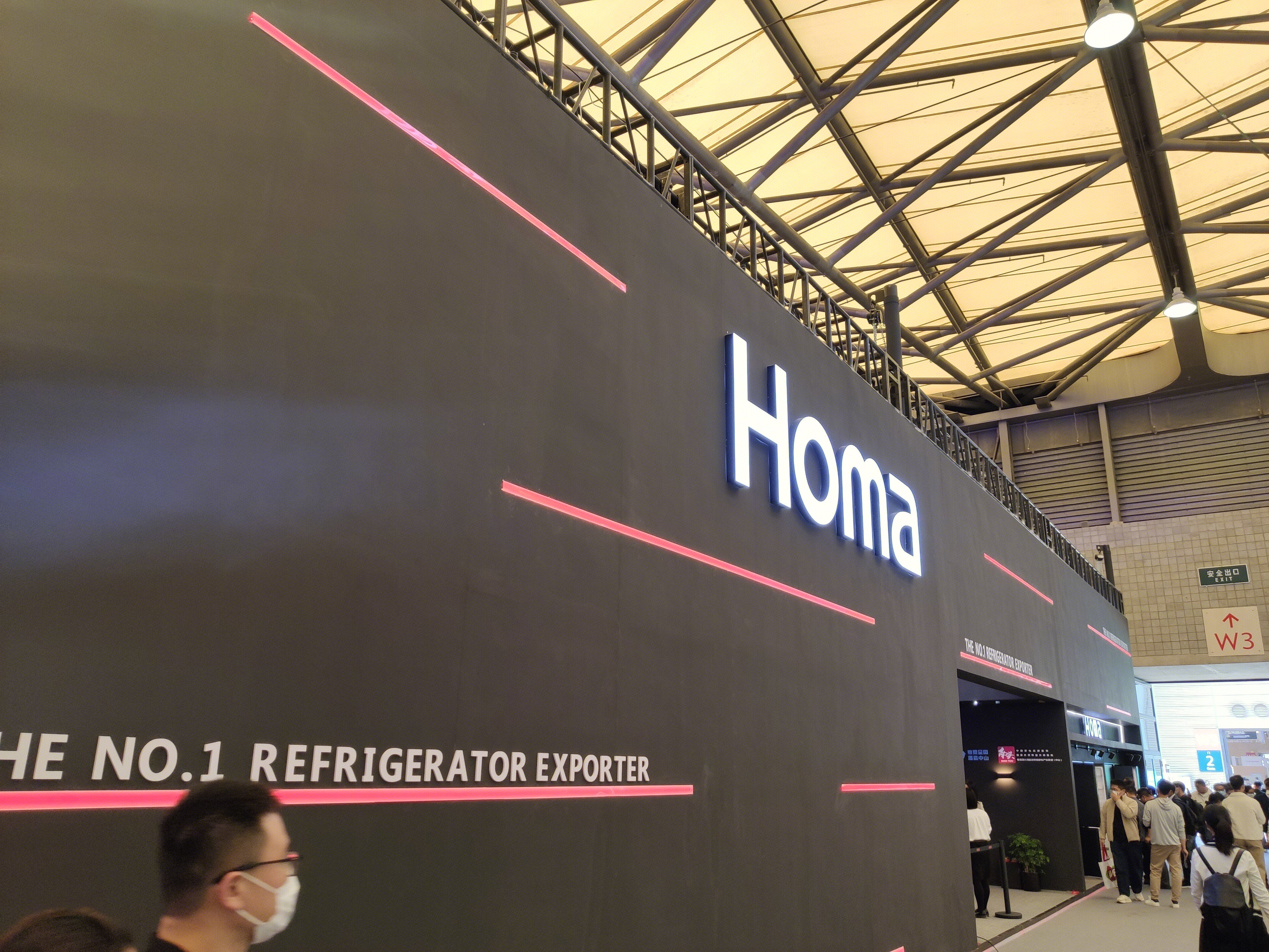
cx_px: 634
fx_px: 953
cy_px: 476
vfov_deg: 53.1
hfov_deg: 67.3
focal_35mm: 26
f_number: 1.75
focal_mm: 4.75
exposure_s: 1/100
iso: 120
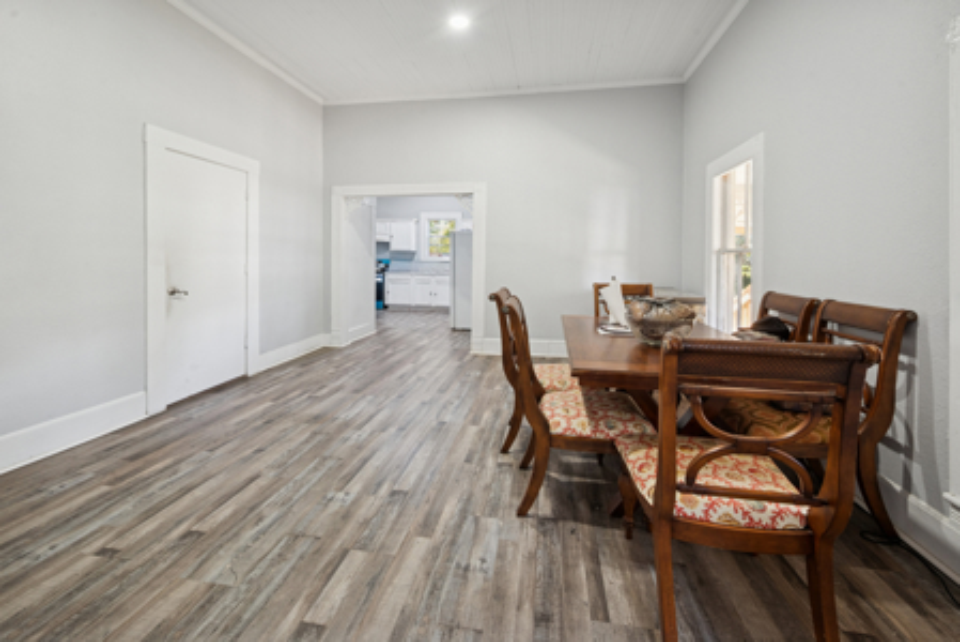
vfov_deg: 81.3
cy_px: 321
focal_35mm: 14
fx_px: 374
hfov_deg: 104.2
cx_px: 480
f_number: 9
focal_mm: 14
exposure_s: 1/8
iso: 400
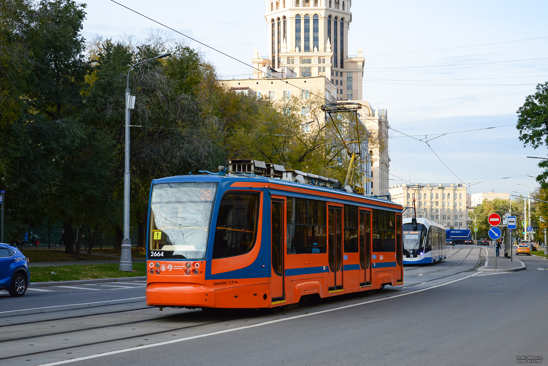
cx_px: 274
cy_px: 183
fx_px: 868
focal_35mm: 57
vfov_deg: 23.8
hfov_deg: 35.1
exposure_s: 1/320
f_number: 5.6
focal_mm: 38
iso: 200
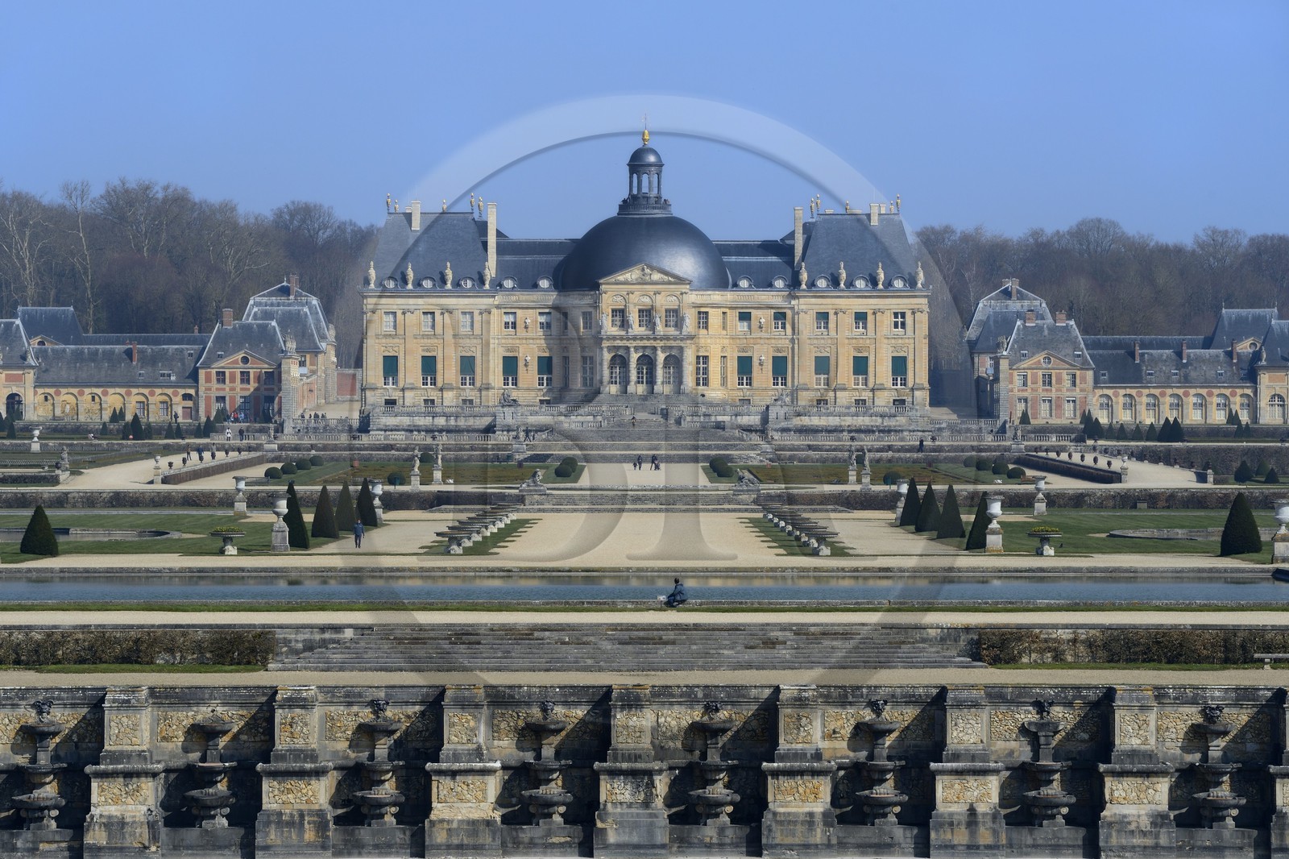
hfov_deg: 12.8
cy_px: 430
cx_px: 644
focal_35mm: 160
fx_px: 5727
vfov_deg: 8.6
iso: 100
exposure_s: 1/250
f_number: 11
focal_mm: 160
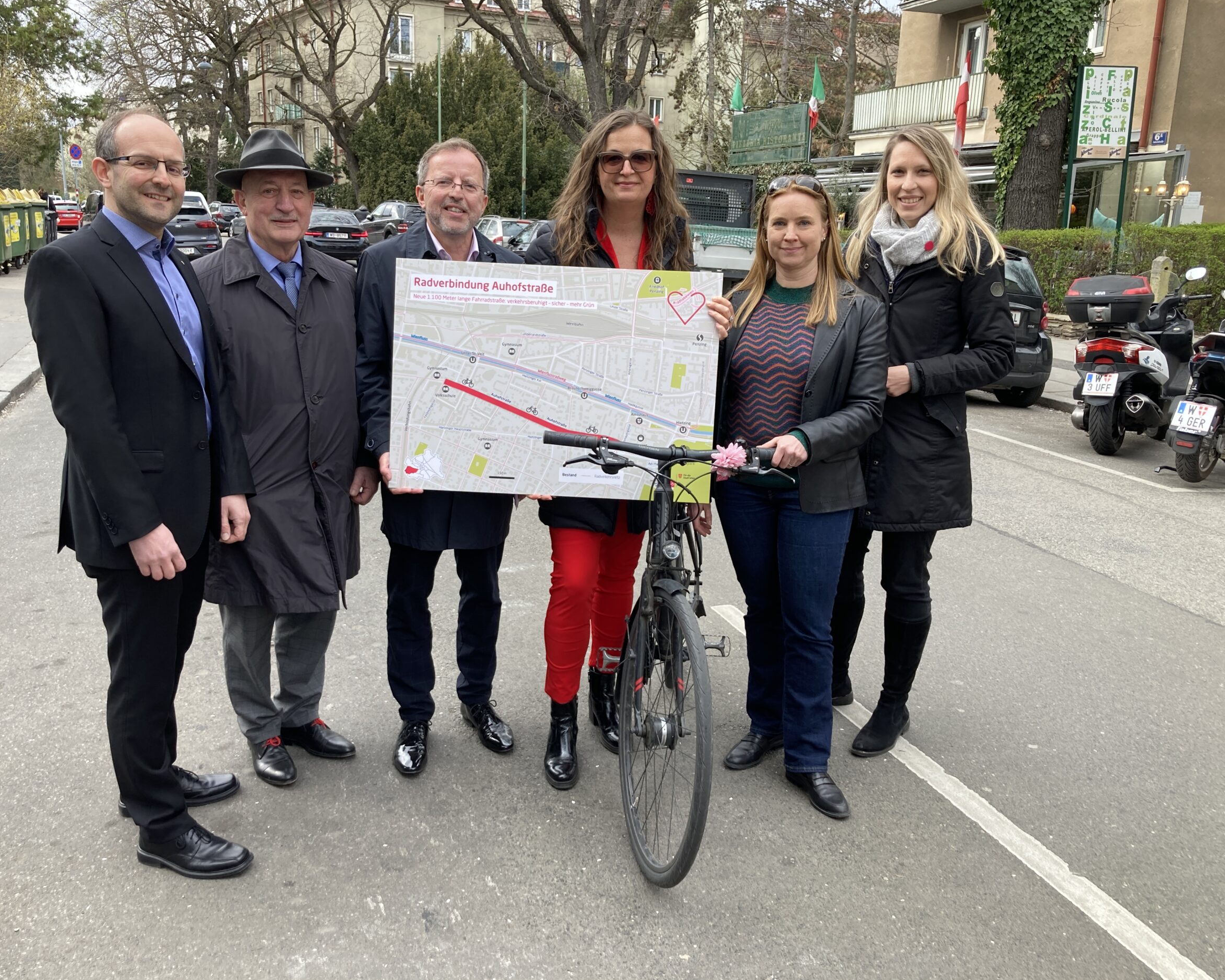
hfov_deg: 58.7
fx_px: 1088
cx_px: 587
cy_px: 491
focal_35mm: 30
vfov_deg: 48.5
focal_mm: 3.99
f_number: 1.8
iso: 25
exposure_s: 1/121
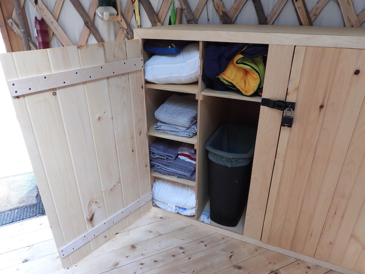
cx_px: 182
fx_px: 253
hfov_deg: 71.6
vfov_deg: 56.8
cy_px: 137
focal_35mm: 24
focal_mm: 4.3
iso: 400
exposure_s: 1/20
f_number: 2.8
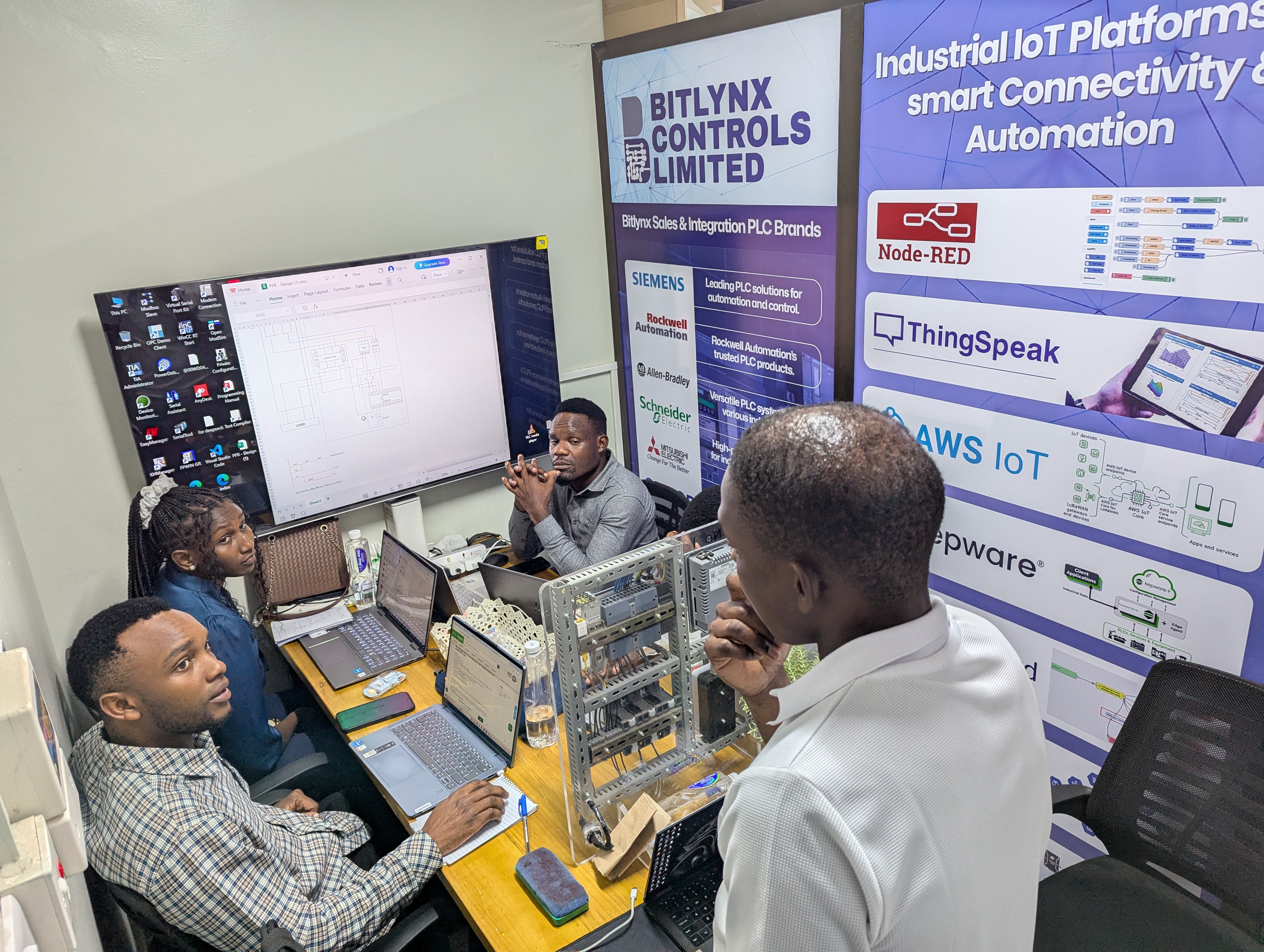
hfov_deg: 71.5
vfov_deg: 56.9
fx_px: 878
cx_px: 632
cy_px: 476
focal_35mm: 24
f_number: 1.85
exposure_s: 1/45.5
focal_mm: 6.81
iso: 113
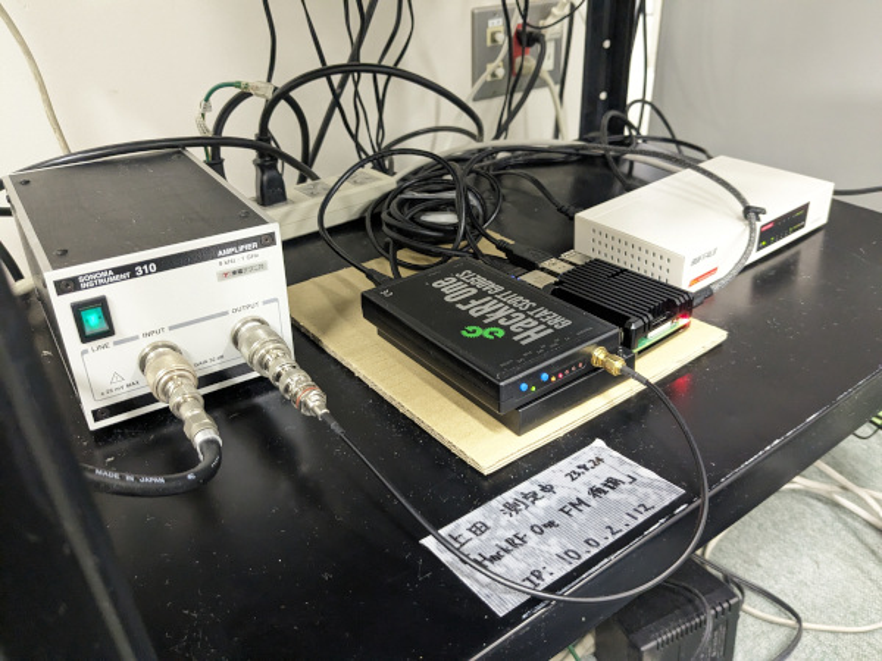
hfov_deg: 65.3
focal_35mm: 27
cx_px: 441
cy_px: 330
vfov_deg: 51.4
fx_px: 688
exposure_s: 1/40
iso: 1081
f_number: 1.73
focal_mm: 4.38
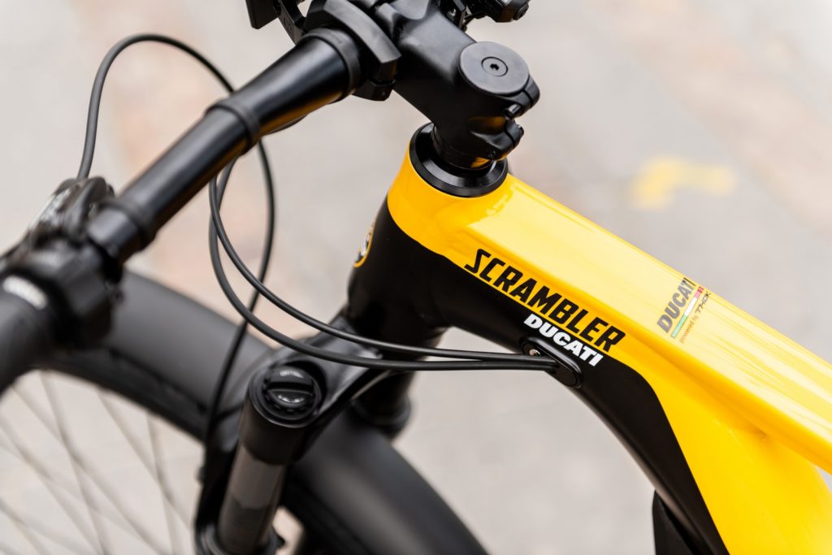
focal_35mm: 70
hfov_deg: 28.8
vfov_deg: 19.5
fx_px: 1618
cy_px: 278
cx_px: 416
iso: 250
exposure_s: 1/500
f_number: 3.2
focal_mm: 70
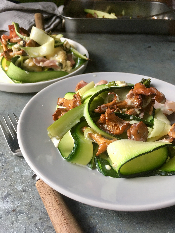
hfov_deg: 48.2
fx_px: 195
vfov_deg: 61.7
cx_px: 88
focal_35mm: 29
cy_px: 116
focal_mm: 4.15
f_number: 2.2
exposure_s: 1/33
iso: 64
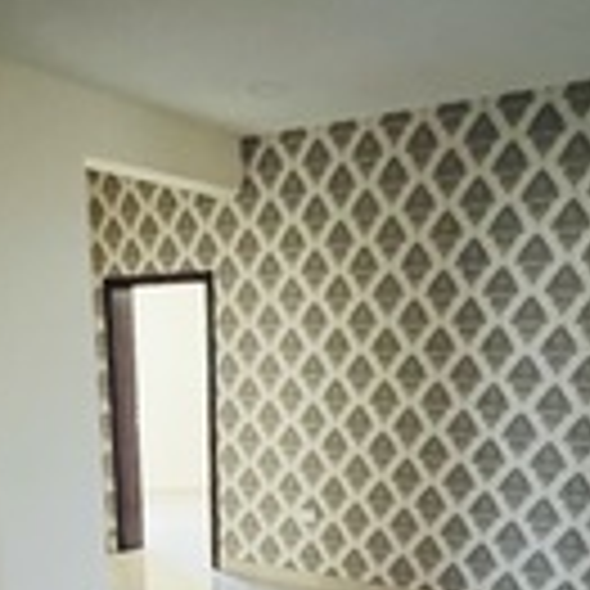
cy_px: 592
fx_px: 771
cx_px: 281
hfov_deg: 41.8
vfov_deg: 37.4
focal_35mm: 40
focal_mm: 1.57
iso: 1000
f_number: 1.8
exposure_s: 1/33
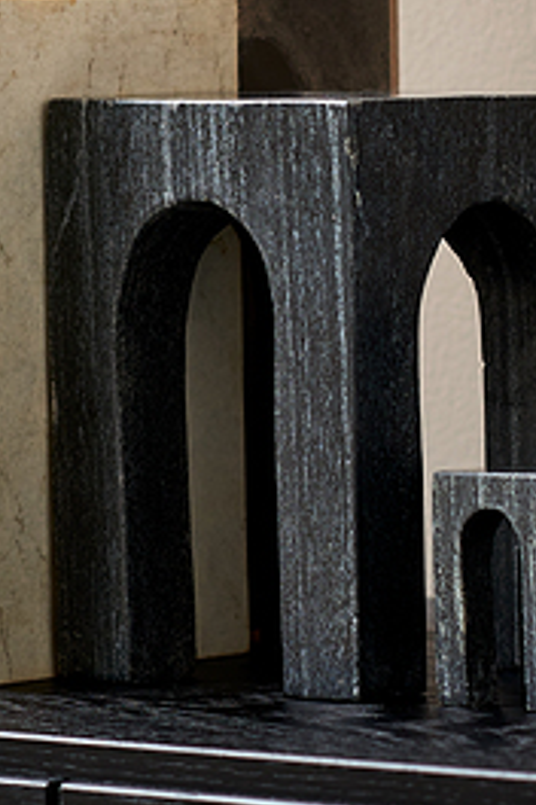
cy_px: 267
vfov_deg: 7.4
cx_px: 335
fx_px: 6231
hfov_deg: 4.9
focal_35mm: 279
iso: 100
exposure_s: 1.3
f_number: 4.5
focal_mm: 85
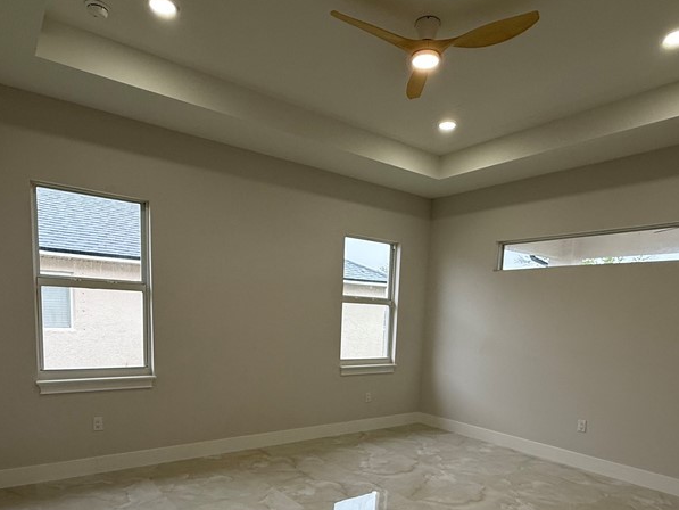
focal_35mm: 24
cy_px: 375
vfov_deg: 54.5
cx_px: 340
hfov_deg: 71.6
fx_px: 471
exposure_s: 1/120
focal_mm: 2.22
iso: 80
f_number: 2.2
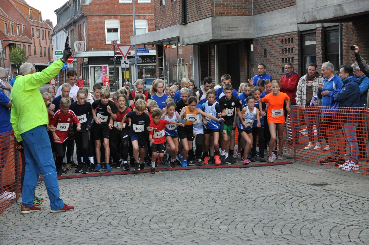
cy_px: 122
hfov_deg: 24.2
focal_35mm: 84
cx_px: 184
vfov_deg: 16.2
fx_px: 860
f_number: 5.3
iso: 800
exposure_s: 1/500
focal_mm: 56
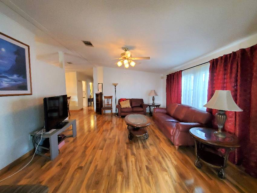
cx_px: 128
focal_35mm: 13
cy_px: 96
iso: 500
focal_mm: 1.8
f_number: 2.2
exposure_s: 1/59
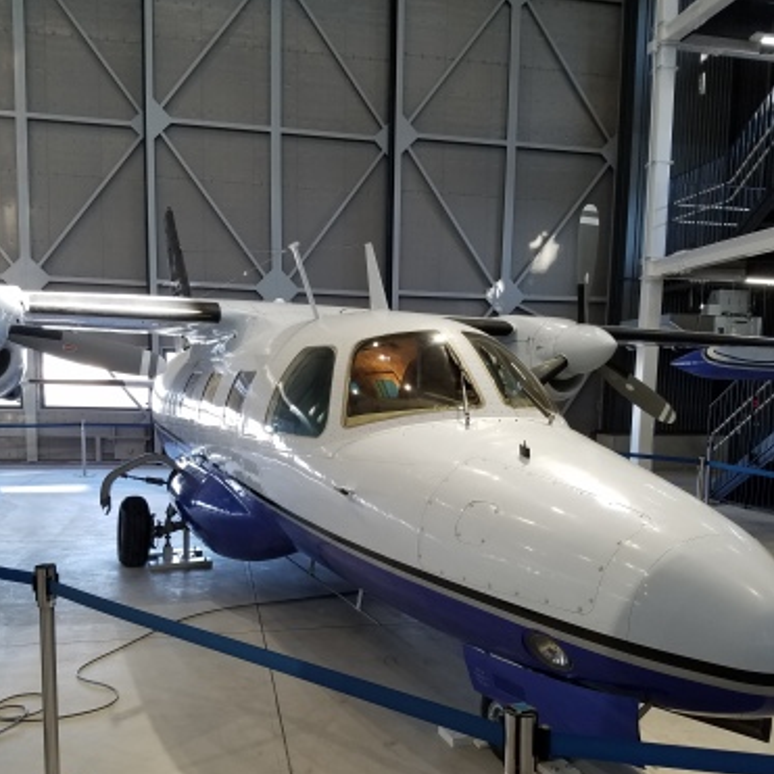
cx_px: 389
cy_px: 474
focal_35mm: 31
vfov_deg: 52.1
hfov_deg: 52.5
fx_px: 784
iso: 64
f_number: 1.7
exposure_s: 1/60
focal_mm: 4.2
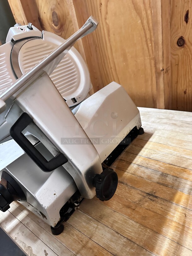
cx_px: 96
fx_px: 177
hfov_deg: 56.8
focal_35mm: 24
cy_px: 128
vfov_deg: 71.6
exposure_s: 1/60
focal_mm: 6.86
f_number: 1.78
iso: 800
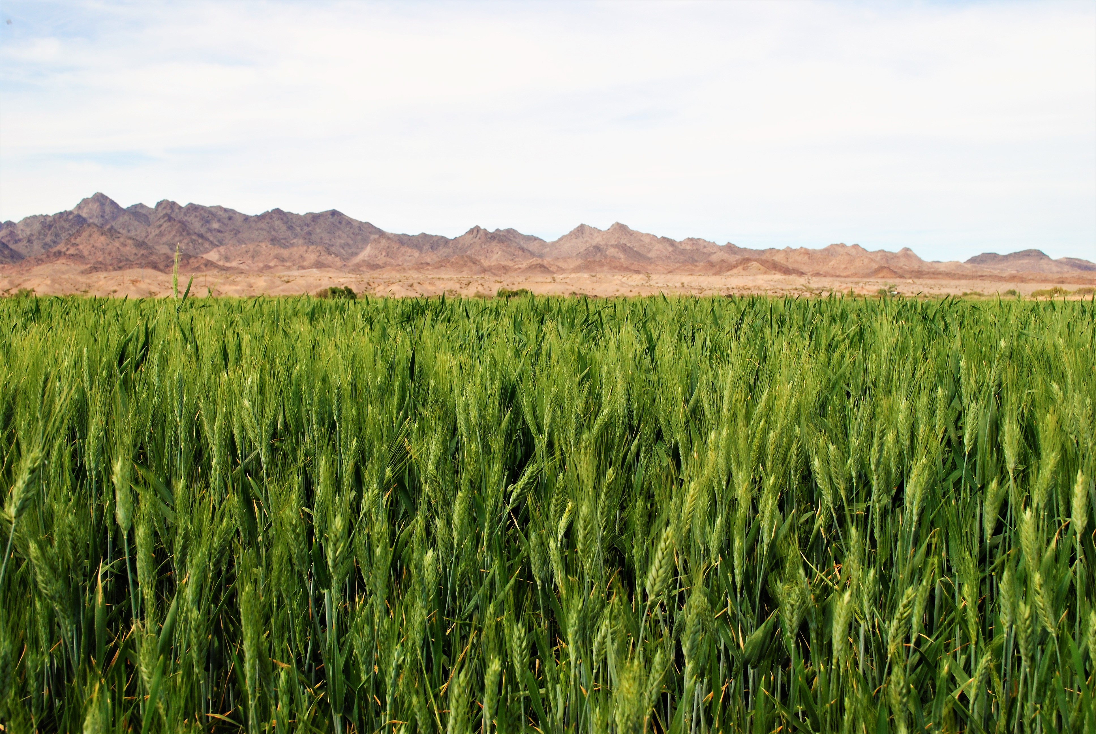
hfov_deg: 43.6
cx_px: 548
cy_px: 367
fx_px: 1372
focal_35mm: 45
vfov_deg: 29.9
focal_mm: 30
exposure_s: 1/250
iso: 200
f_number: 10
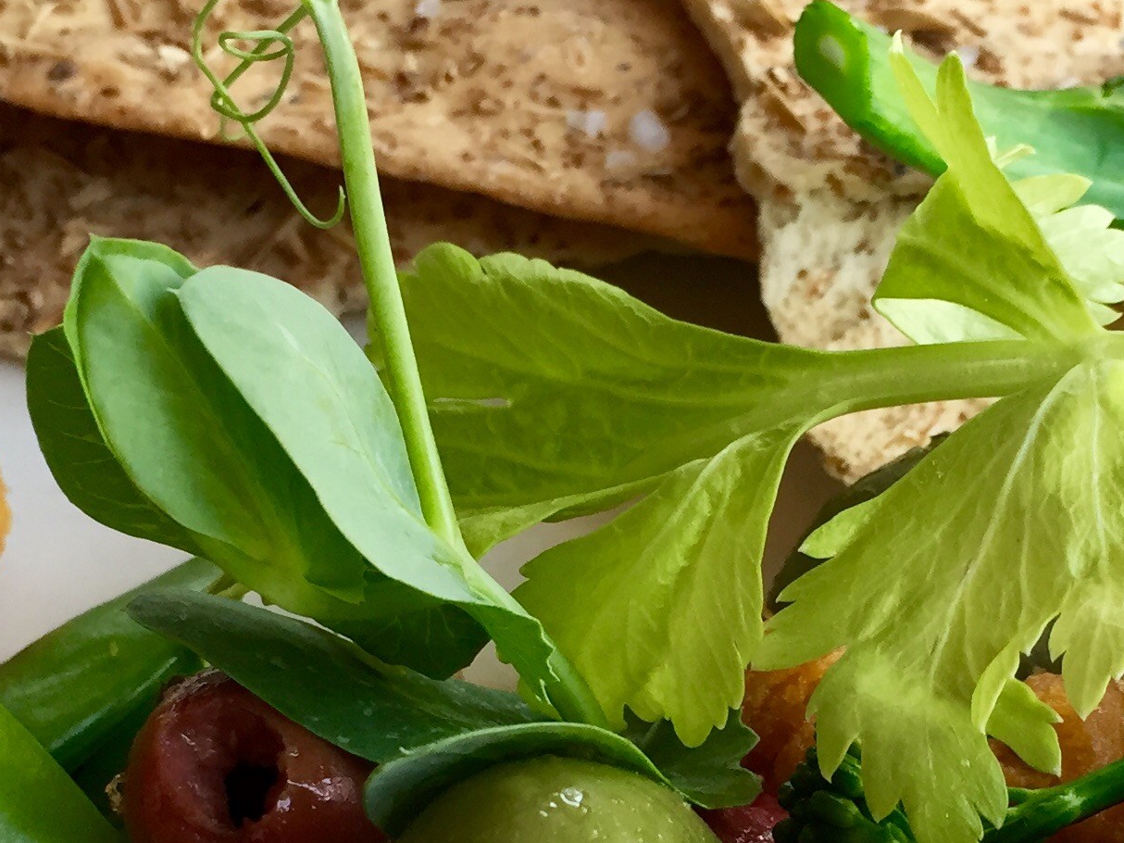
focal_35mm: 78
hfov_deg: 25.0
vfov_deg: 18.6
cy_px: 763
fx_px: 2532
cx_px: 660
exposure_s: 1/40
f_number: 2.2
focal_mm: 4.15
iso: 32
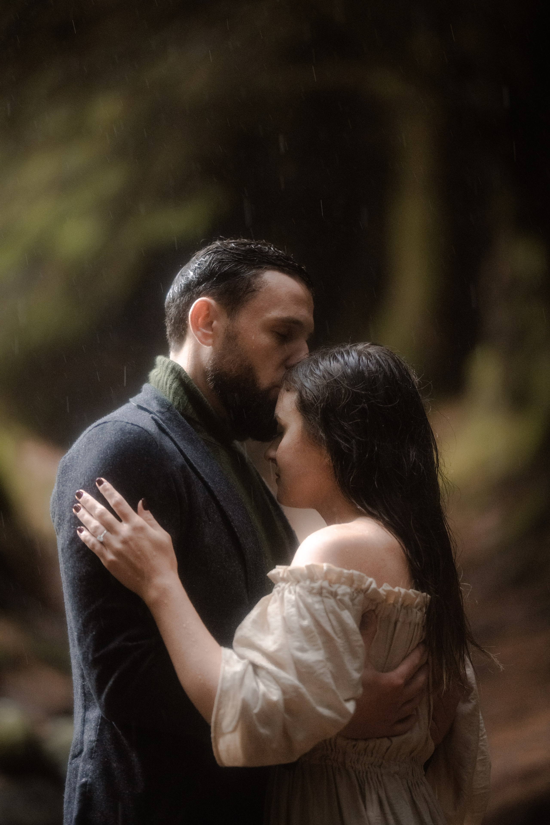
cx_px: 275
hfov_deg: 10.2
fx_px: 3094
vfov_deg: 15.2
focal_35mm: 135
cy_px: 412
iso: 2000
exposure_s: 1/200
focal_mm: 135
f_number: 1.8
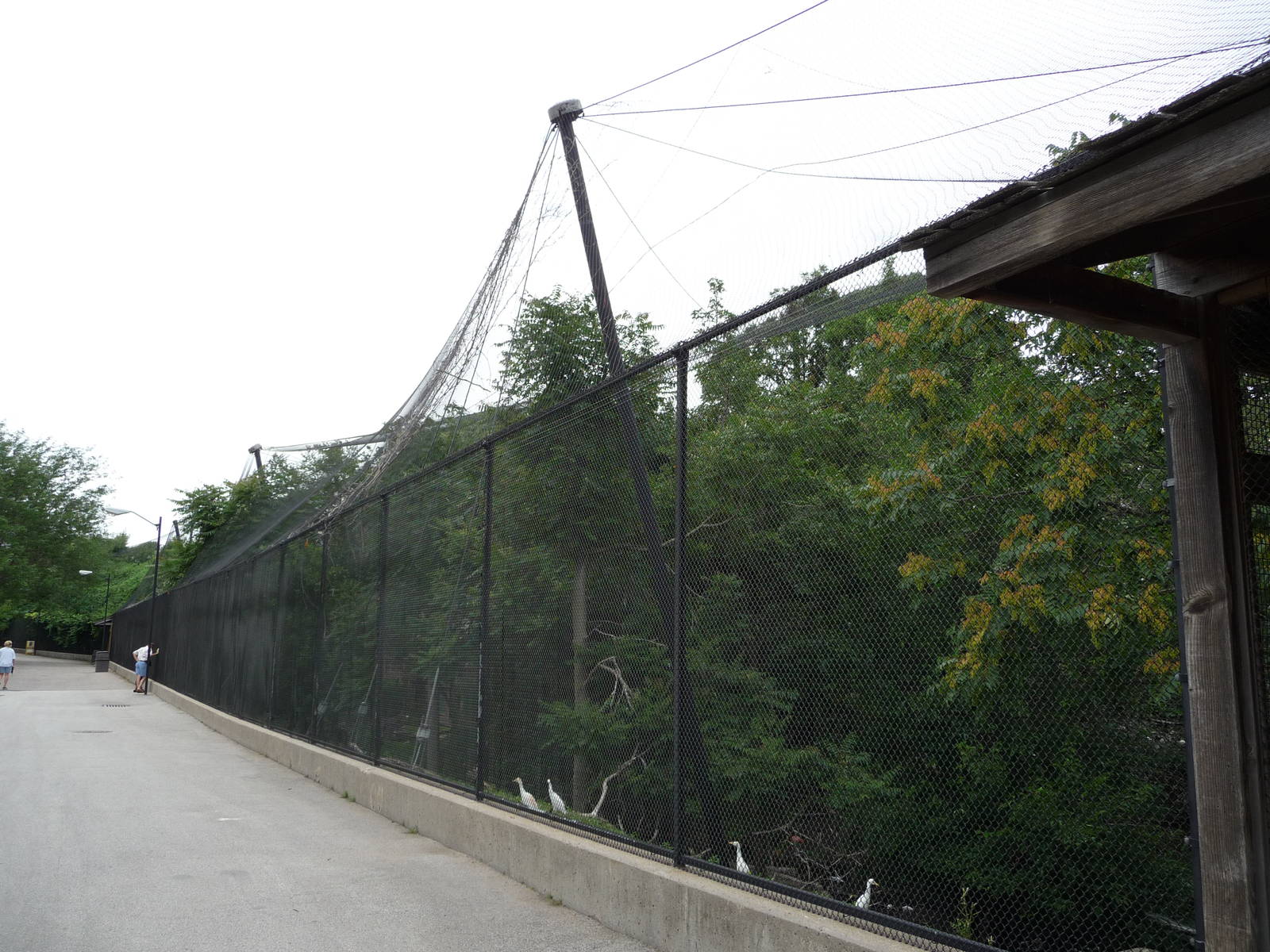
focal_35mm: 28
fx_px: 1027
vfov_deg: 49.7
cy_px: 476
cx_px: 635
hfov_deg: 63.4
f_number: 3.3
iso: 100
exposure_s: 1/320
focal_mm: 4.7
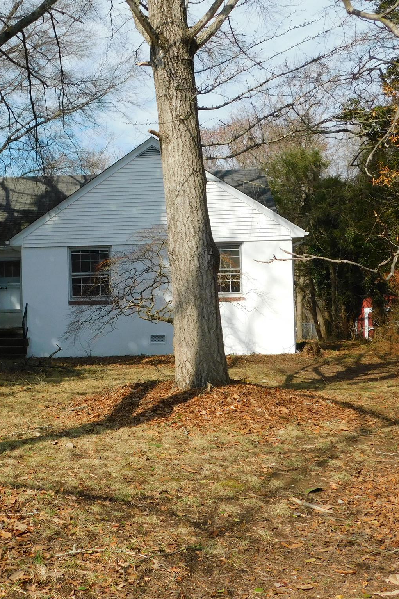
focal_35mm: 50
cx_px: 76
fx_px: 832
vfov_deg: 39.6
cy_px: 300
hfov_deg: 26.4
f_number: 3.5
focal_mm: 6.3
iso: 125
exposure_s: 1/1250
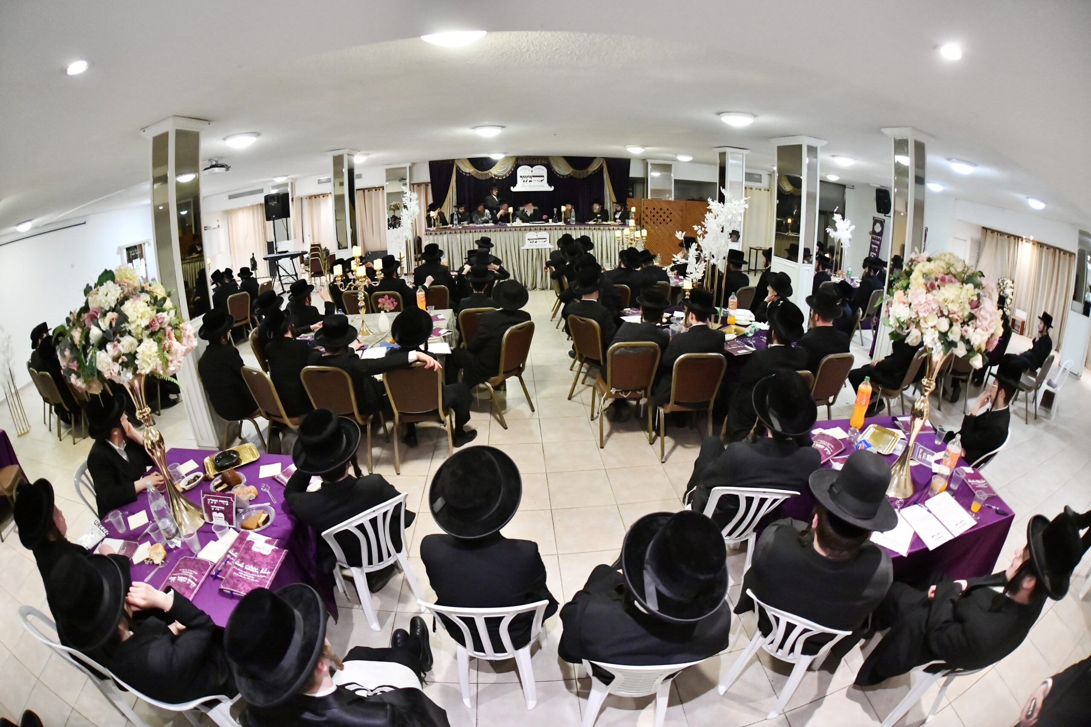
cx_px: 546
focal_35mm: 15
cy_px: 364
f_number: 4
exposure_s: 1/250
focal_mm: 15
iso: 6400
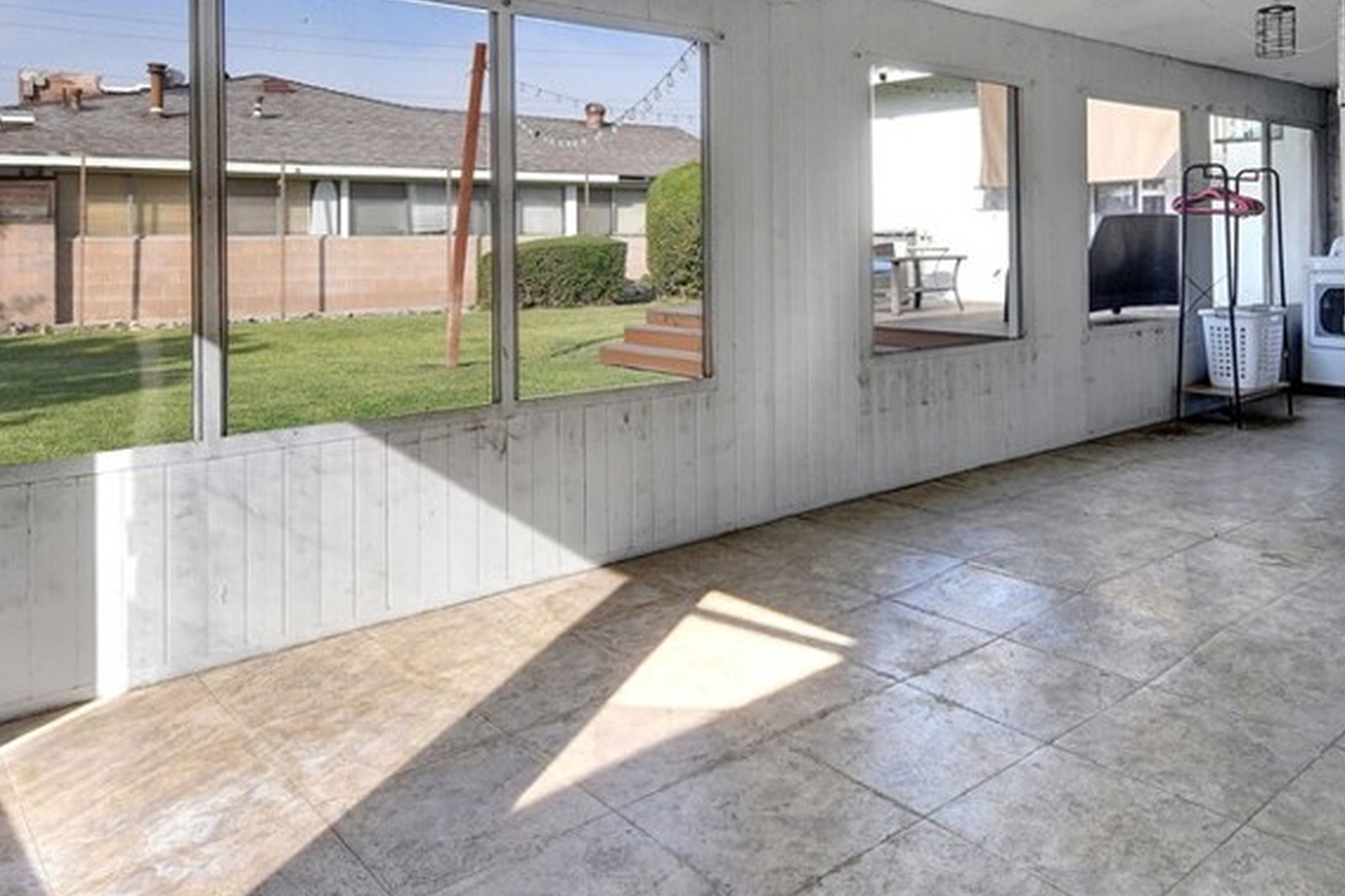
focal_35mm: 27
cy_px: 226
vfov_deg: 46.2
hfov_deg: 67.0
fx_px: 1008
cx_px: 775
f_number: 9
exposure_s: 1/320
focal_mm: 10
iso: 400
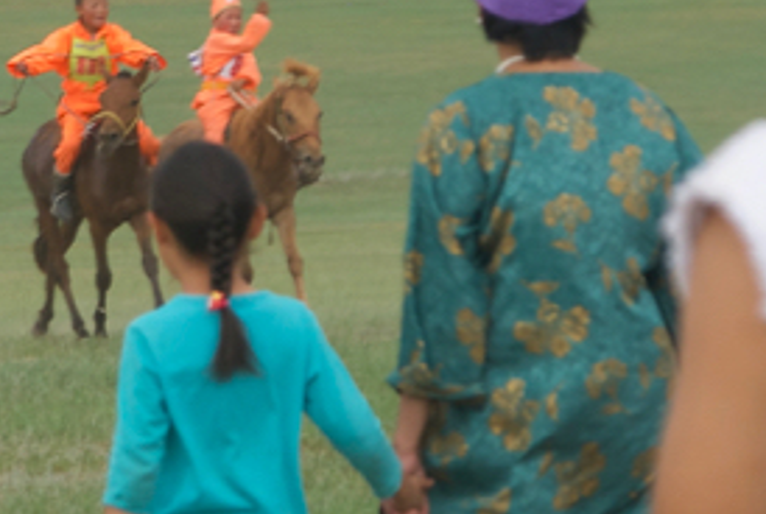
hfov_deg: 3.8
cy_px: 53
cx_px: 103
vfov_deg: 2.6
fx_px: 11536
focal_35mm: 541
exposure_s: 1/125
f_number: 5.6
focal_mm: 110
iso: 200
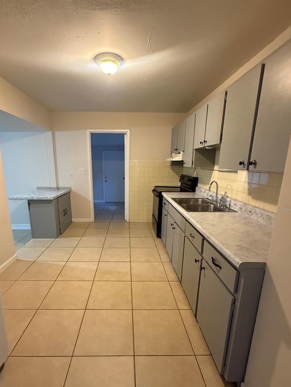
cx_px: 131
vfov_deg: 90.8
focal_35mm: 17
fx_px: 191
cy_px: 209
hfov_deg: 74.5
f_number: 2.2
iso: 800
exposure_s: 1/60
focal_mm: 2.22
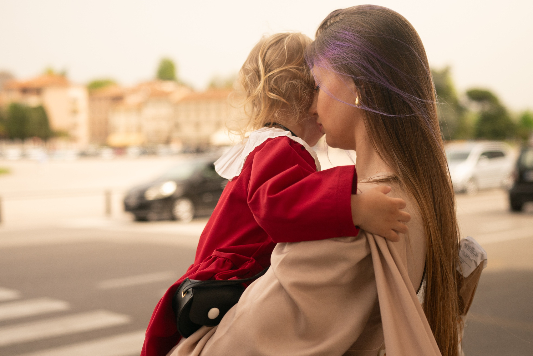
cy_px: 178
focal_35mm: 52
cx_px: 266
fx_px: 770
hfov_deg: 38.2
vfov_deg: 26.0
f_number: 2
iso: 250
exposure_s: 1/320
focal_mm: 35
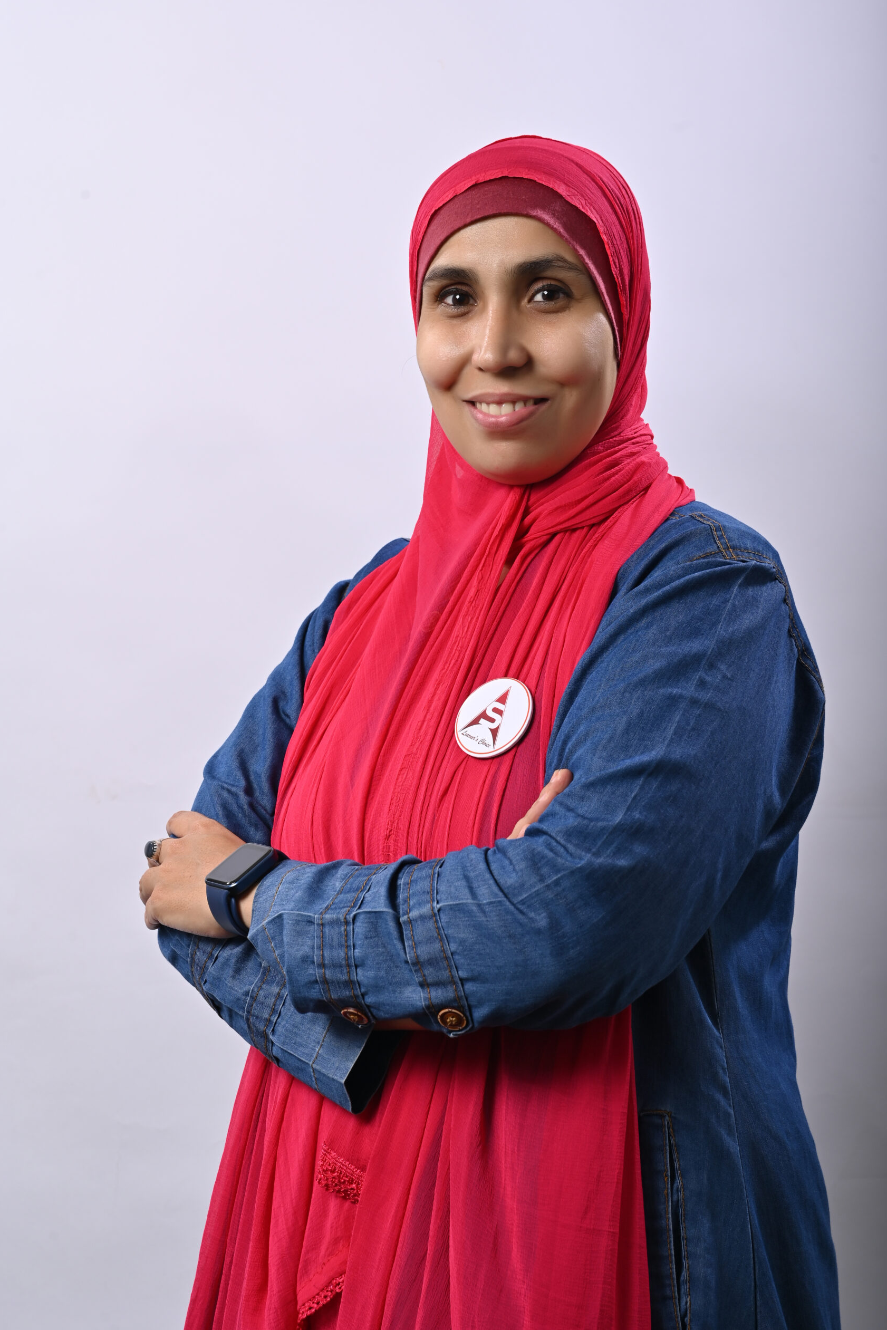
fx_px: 2623
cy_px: 669
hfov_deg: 19.2
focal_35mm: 71
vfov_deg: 28.5
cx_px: 447
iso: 125
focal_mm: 70
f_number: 10
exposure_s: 1/200
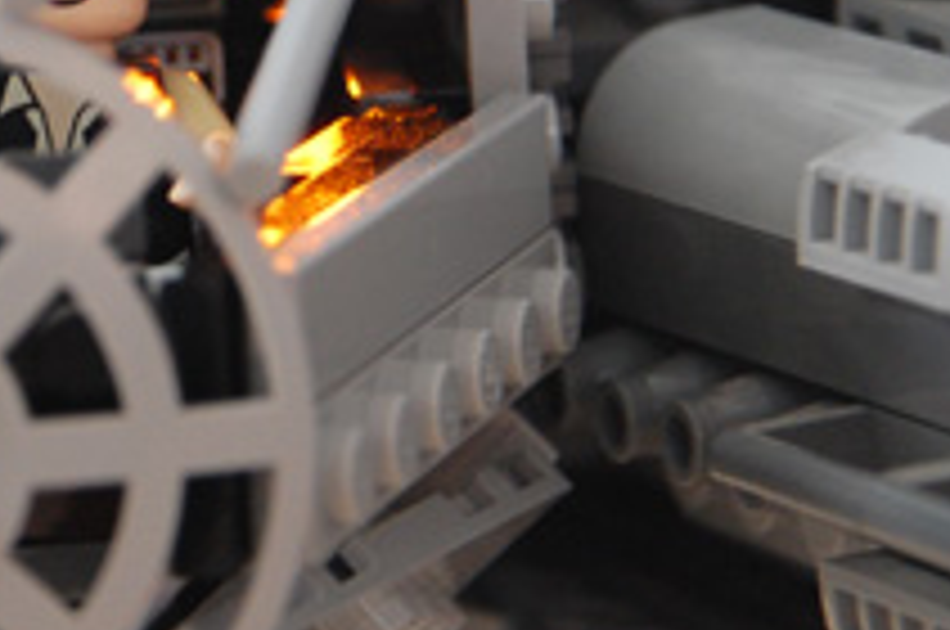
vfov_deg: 2.9
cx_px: -189
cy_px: 112
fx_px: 12410
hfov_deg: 4.4
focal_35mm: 471
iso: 800
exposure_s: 1/50
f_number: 5.6
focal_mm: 110
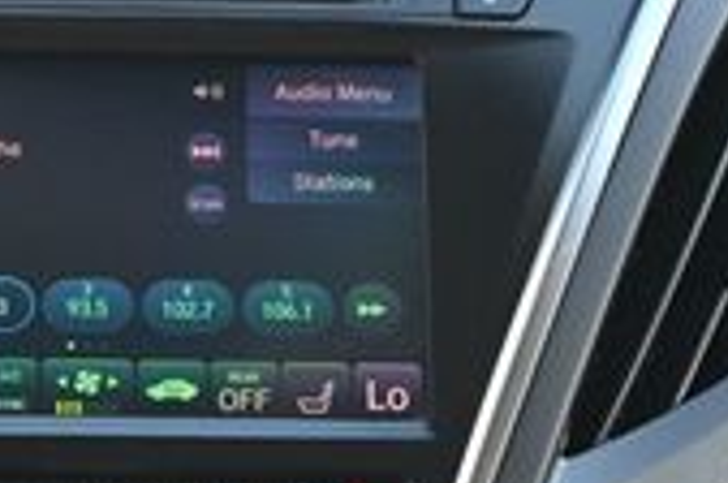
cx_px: 125
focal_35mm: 222
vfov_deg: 6.2
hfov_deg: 9.3
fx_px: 4479
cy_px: 224
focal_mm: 39
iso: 800
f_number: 5.6
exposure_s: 1/125
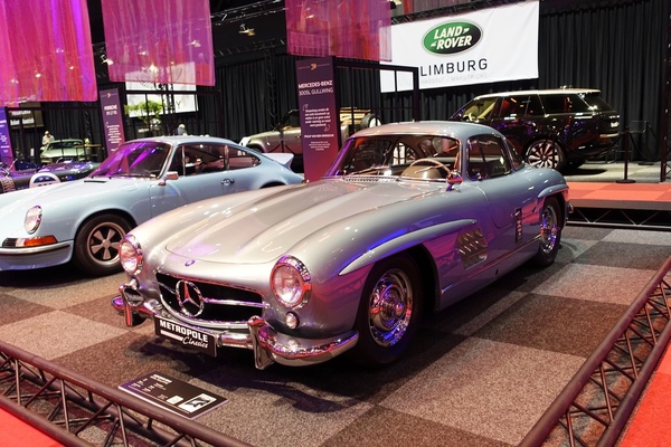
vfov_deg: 42.3
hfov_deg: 60.3
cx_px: 336
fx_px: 578
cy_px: 224
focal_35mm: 31
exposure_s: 1/40
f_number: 2.5
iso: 500
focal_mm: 11.45
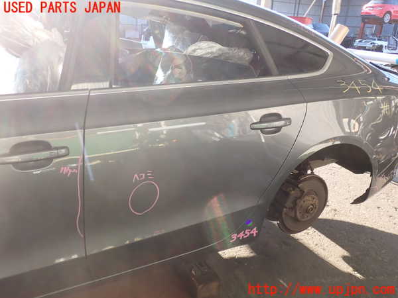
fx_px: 345
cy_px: 149
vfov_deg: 46.8
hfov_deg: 60.0
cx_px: 199
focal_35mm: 30
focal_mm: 5.4
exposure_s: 1/100
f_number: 3.2
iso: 100
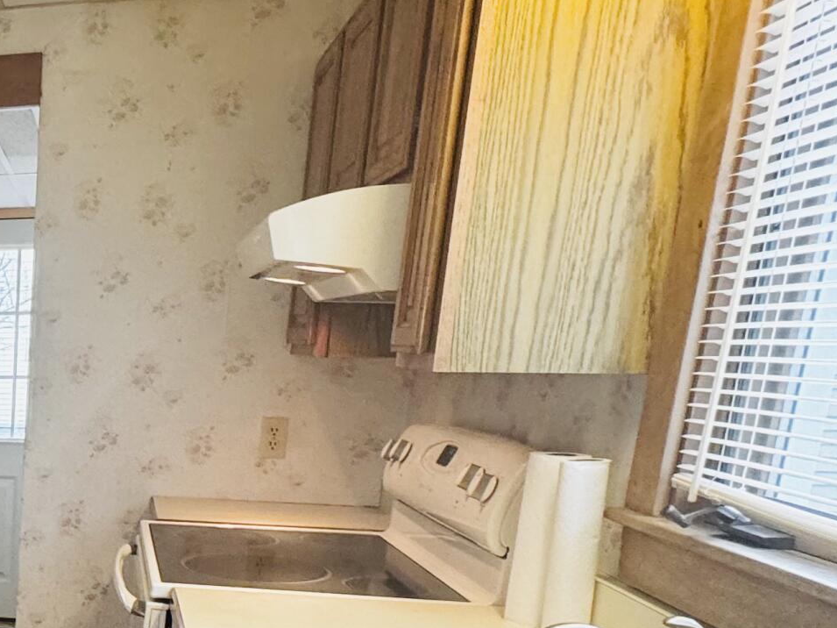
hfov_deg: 33.4
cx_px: -210
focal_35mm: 44
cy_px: 578
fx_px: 1064
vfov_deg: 31.2
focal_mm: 2.22
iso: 250
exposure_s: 1/60
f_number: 2.2
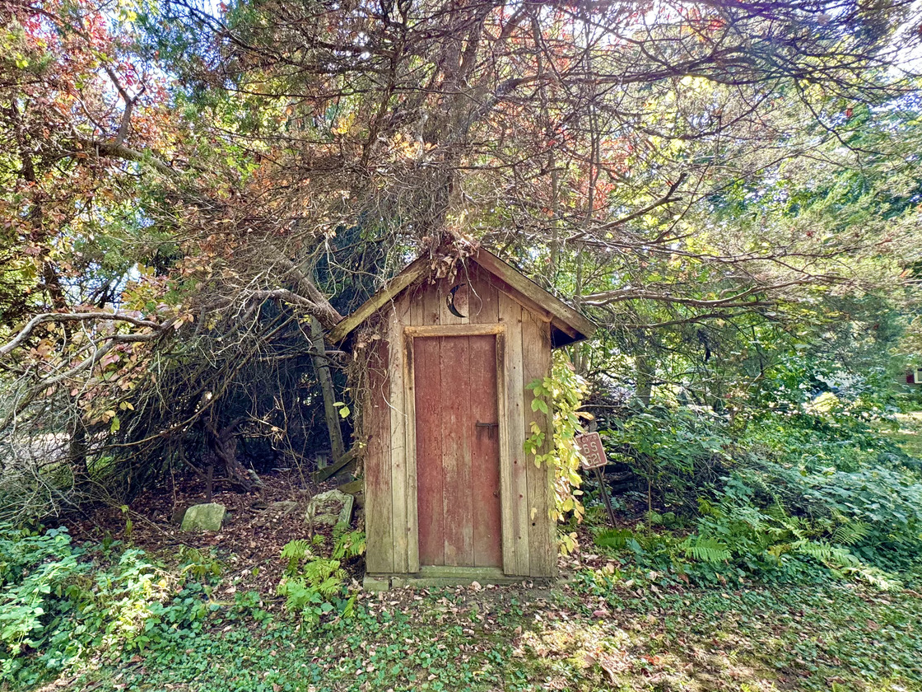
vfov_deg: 71.5
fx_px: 479
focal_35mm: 18
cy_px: 376
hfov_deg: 86.5
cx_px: 364
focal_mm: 2.22
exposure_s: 1/99
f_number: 2.2
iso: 125
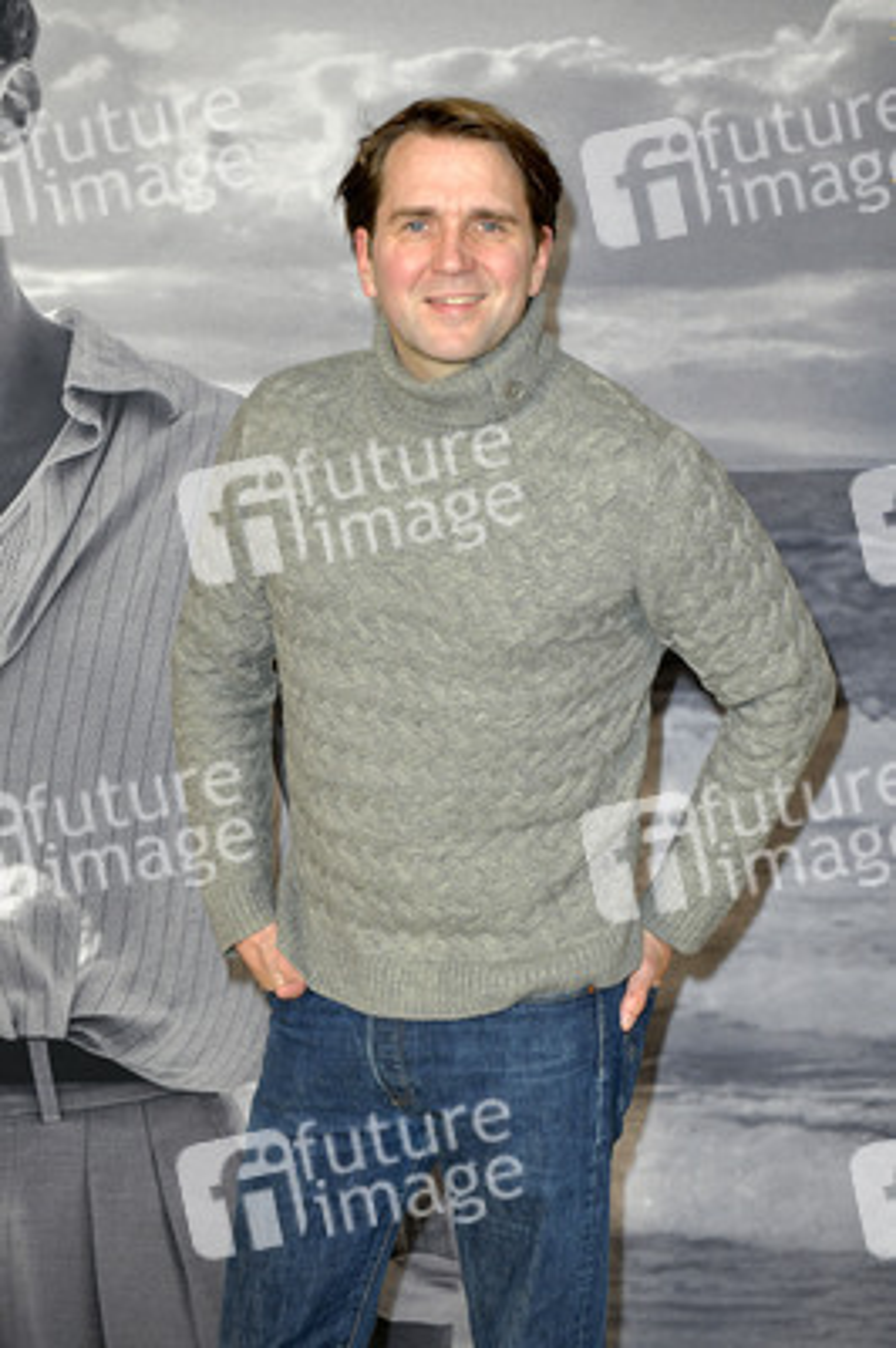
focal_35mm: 62
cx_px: 448
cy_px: 674
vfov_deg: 32.4
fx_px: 2319
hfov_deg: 21.9
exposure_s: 1/200
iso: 1600
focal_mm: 62
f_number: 5.6
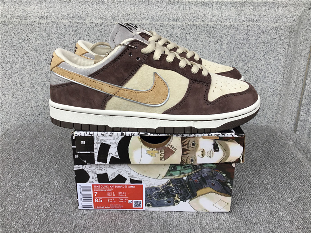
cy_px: 116
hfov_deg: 58.4
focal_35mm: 31
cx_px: 156
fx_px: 279
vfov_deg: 45.4
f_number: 2.4
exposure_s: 1/148
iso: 25
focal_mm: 3.3
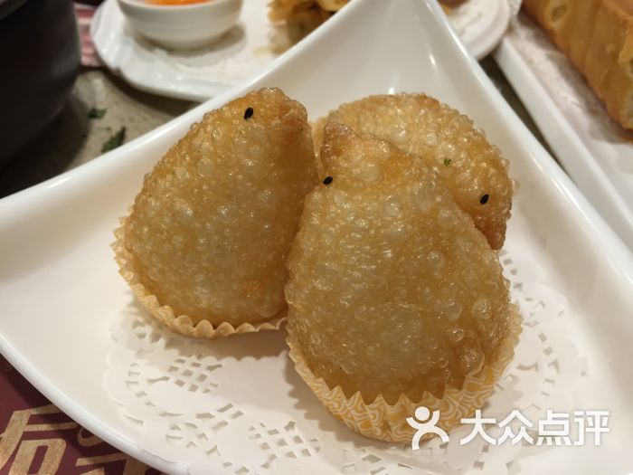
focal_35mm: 29
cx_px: 316
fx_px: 530
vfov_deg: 48.2
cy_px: 238
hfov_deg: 61.7
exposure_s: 1/33
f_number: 2.2
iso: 50
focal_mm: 4.15
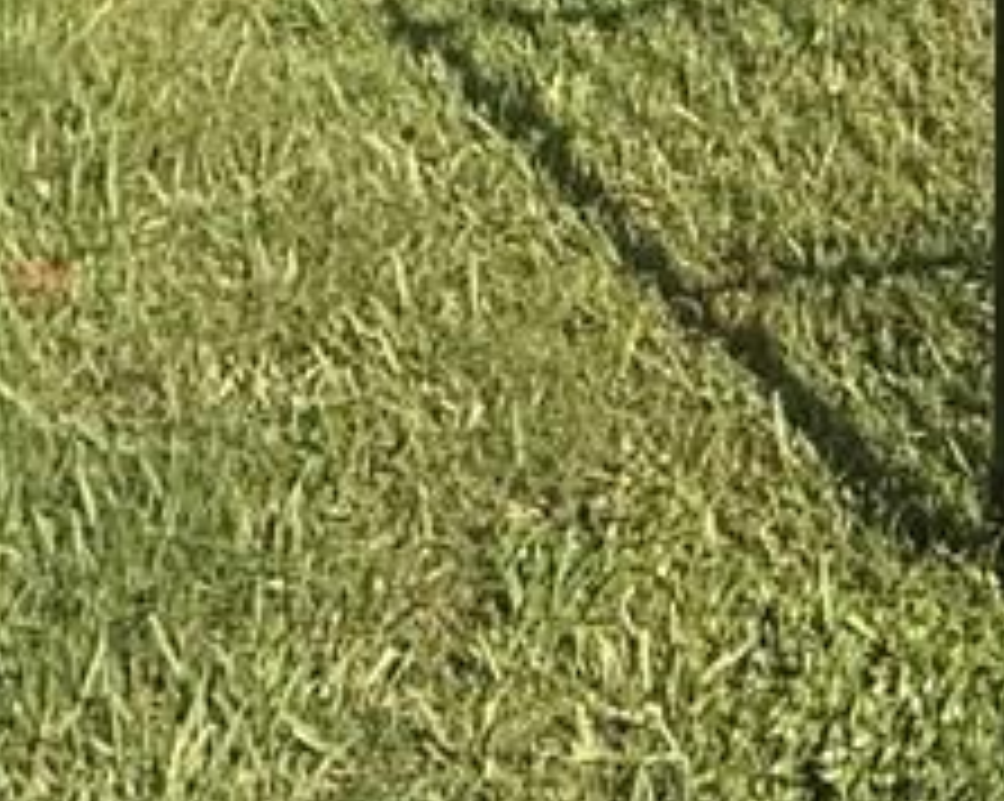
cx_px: 1787
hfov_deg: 16.5
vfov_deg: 10.8
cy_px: -1575
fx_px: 2909
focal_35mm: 98
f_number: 2.2
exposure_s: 1/1613
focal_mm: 2.22
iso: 50
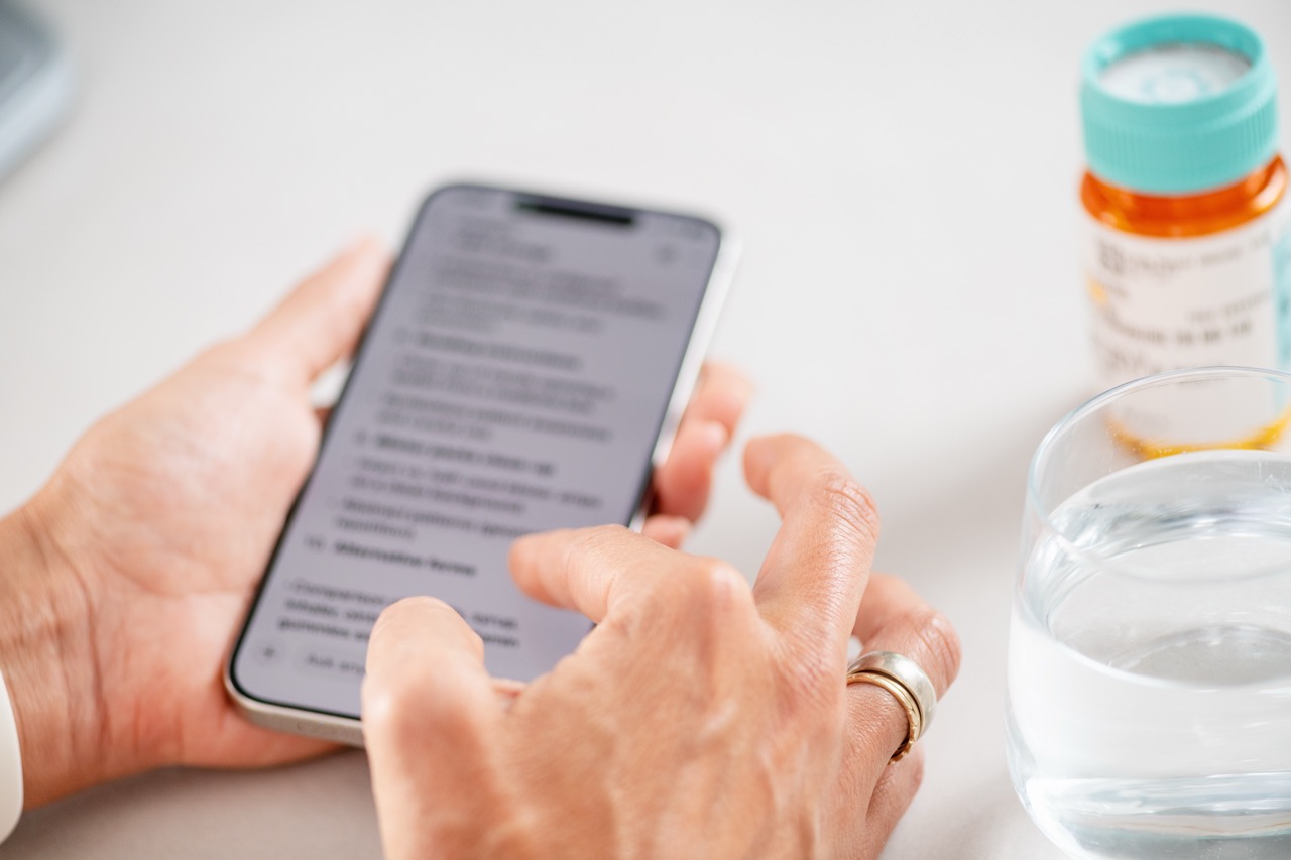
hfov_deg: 19.5
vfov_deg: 13.0
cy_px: 430
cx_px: 646
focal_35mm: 105
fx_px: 3765
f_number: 3.5
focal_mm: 105
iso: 320
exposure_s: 1/200
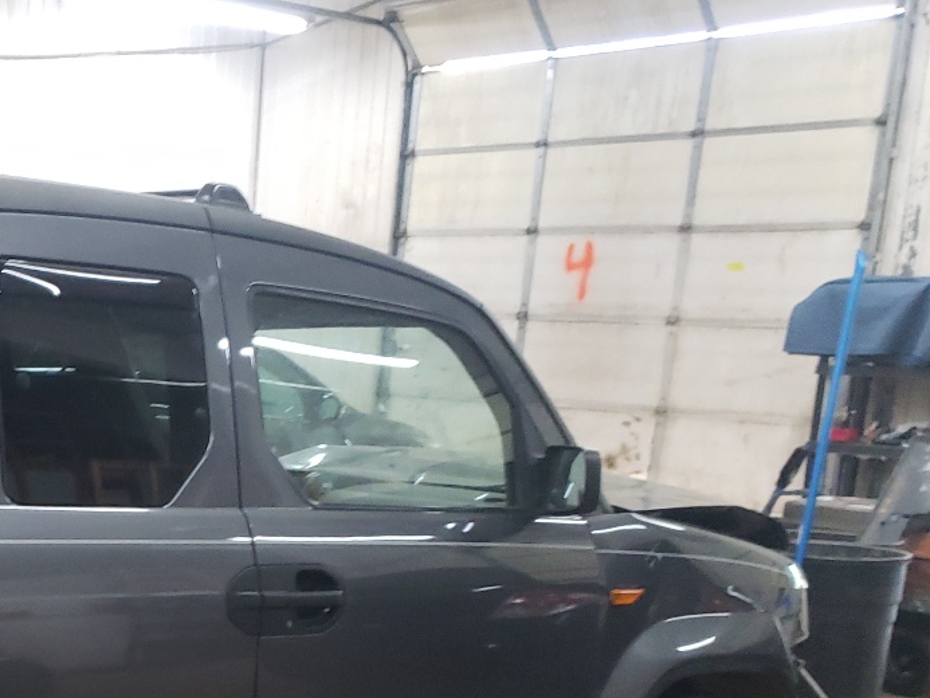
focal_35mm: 60
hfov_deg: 29.8
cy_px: 685
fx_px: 1612
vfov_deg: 23.5
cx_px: -15
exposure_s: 1/60.2
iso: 251
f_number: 1.5
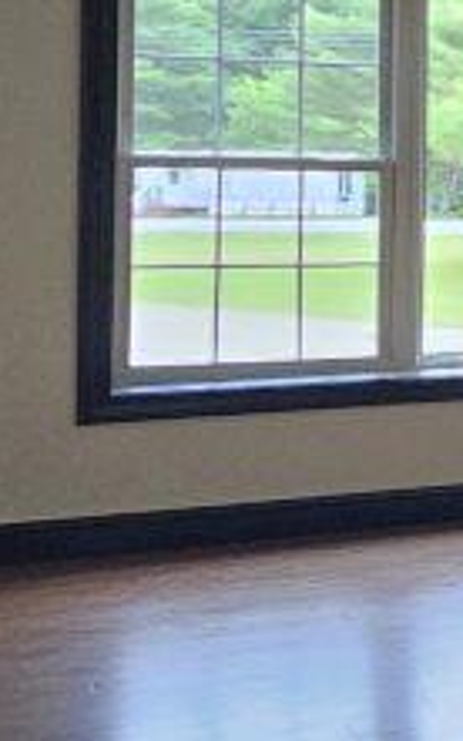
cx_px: 1471
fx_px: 1677
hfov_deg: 10.2
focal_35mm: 83
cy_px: 148
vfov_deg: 24.5
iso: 160
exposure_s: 1/100
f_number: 2.2
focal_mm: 2.2
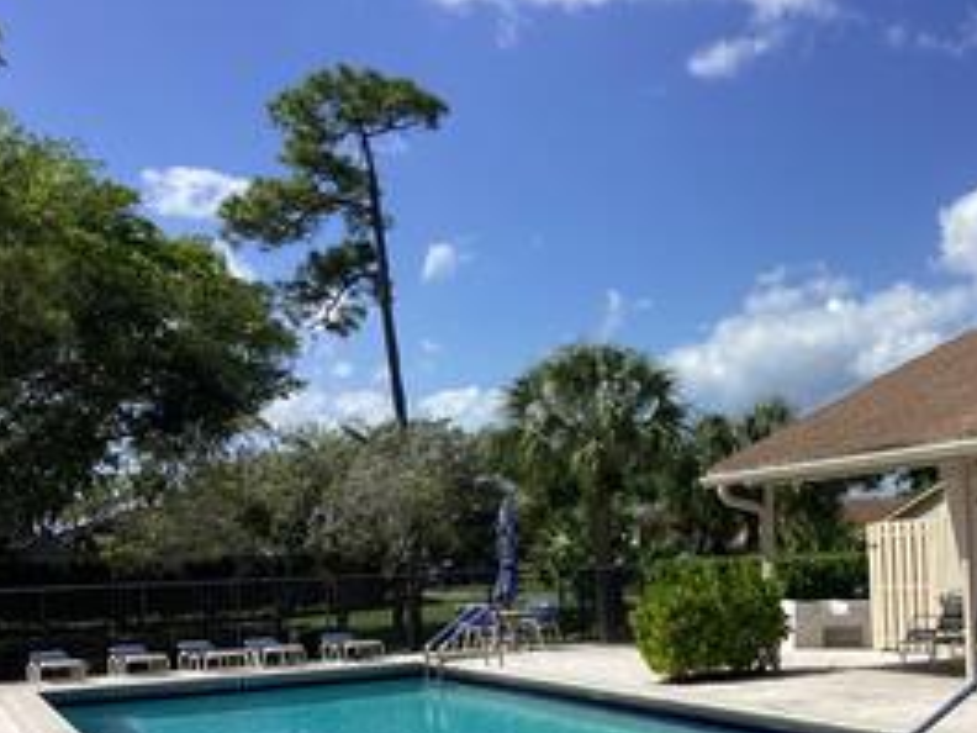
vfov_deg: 30.4
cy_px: 544
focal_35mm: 47
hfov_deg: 39.4
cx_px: 725
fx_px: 1327
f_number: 2.4
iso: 25
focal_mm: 3.3
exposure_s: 1/2551
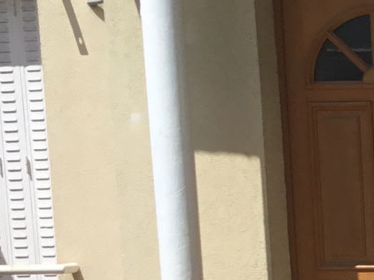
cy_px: 364
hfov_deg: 14.8
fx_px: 1297
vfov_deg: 12.0
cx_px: 628
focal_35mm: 120
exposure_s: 1/1431
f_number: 2.4
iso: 25
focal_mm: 3.3
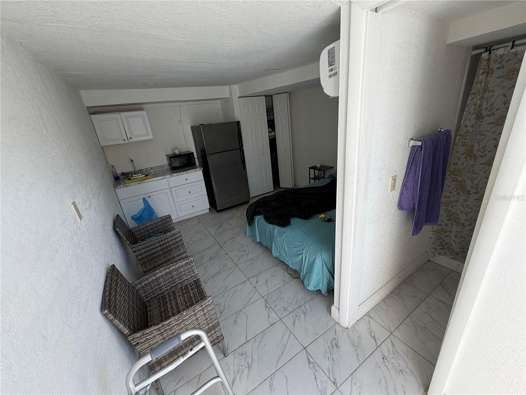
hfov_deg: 102.1
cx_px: 263
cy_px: 198
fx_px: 213
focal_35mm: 14
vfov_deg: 85.7
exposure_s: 1/121
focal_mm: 2.22
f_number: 2.2
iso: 40
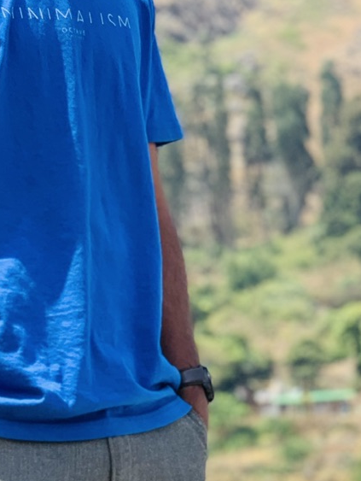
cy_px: 371
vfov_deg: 10.4
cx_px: 78
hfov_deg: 7.9
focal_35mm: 189
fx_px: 2625
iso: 16
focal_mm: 6
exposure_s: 1/505
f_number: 2.4
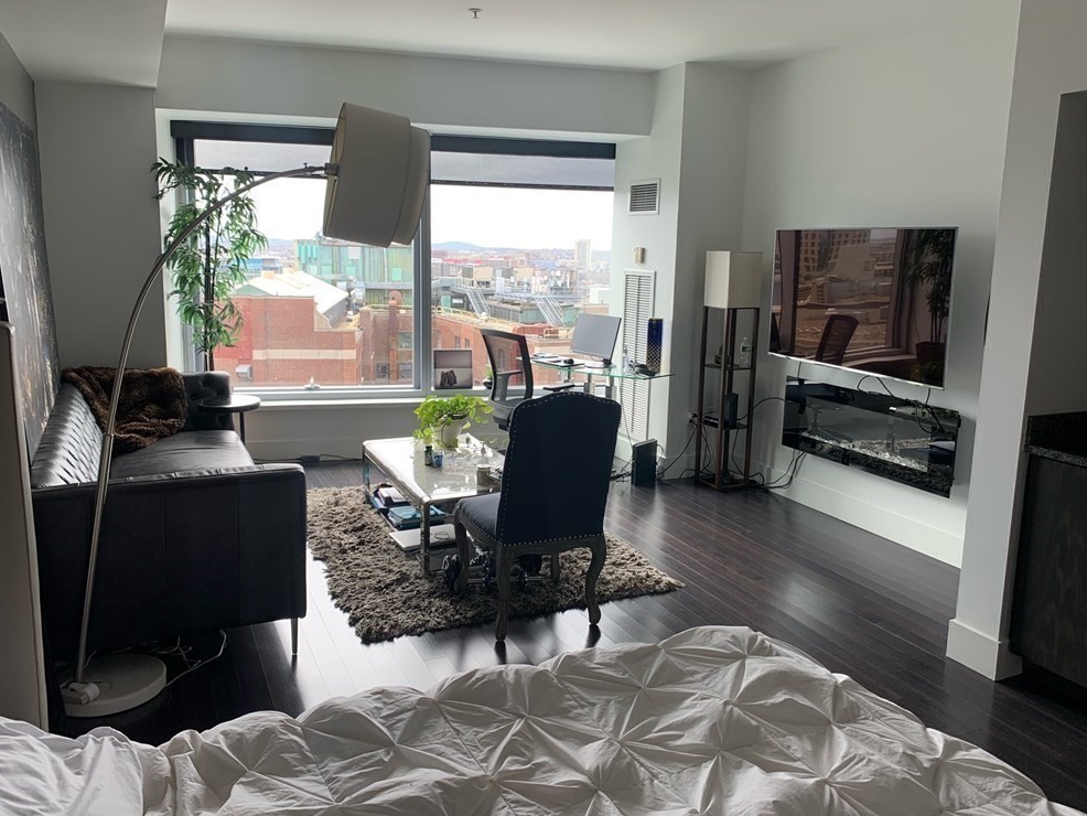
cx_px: 542
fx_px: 848
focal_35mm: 27
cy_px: 398
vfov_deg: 51.4
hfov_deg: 65.3
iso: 25
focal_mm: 4.25
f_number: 1.8
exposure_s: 1/121
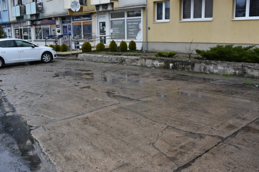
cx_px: 130
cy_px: 86
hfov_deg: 55.1
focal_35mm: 34
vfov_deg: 38.4
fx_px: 248
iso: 640
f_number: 8
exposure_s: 1/500
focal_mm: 23
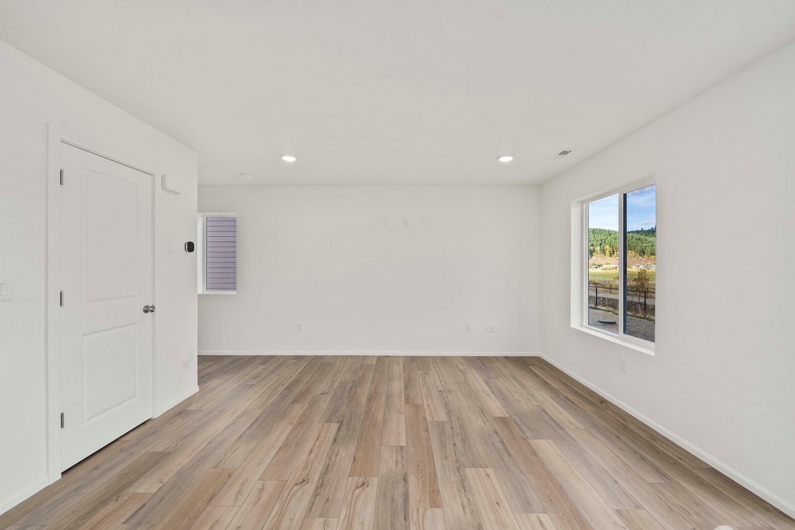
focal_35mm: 13
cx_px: 404
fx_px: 287
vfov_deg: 85.4
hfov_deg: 108.3
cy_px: 270
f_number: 8
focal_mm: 12
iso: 640
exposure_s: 1/60
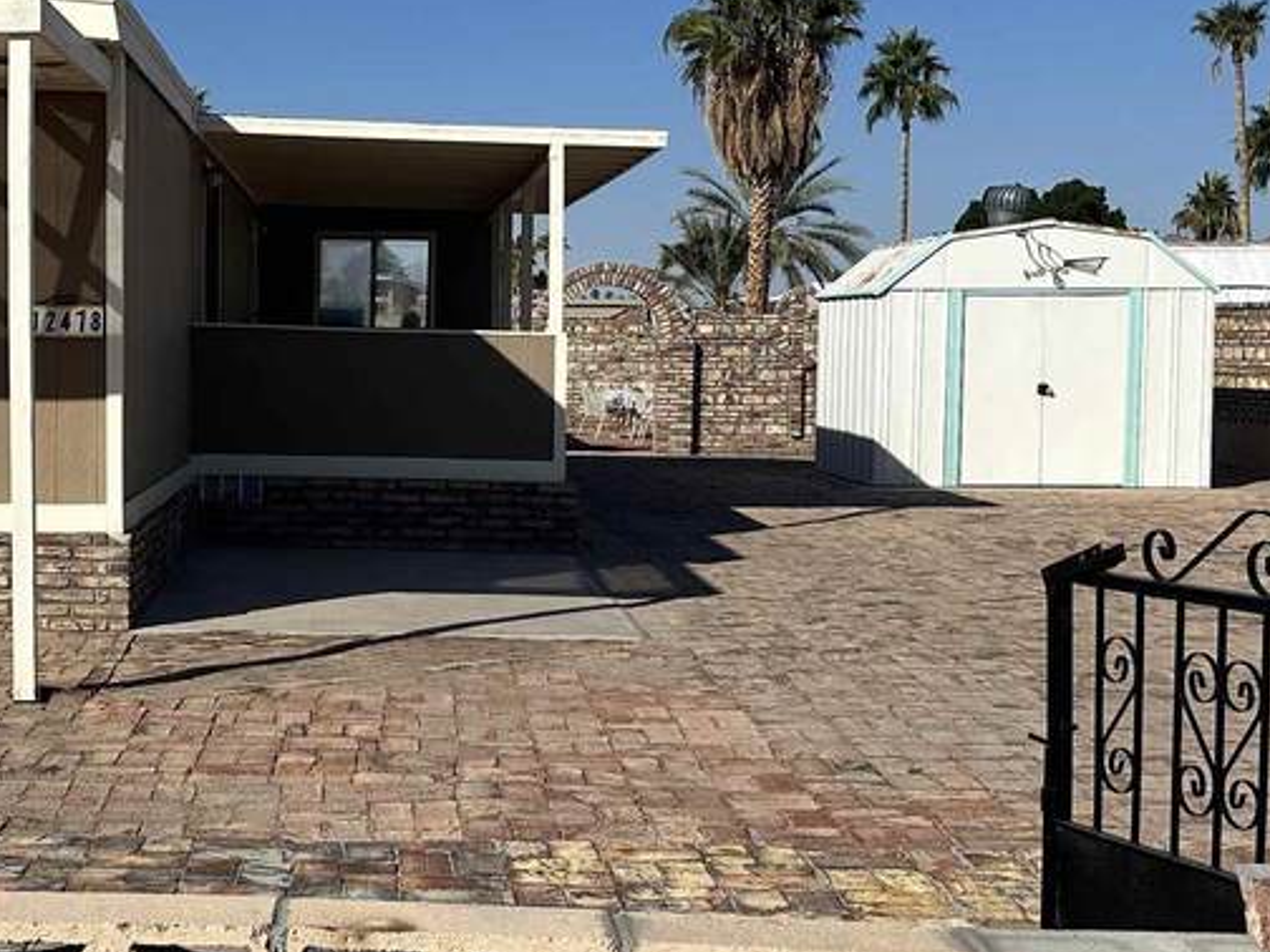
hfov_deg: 30.4
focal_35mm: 61
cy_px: 468
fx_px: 2238
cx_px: 146
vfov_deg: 24.0
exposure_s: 1/12048
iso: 80
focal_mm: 6.86
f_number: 1.78
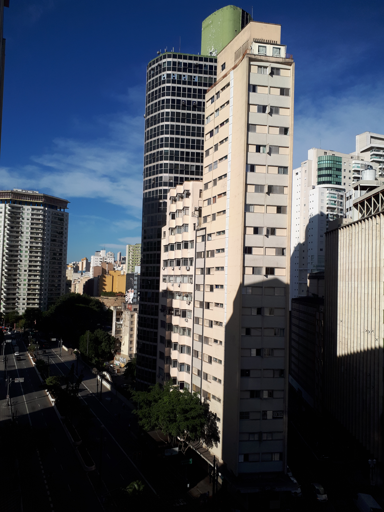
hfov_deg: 51.4
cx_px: 192
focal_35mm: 27
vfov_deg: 65.3
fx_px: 399
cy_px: 256
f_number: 1.9
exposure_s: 1/2717
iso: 40
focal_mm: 3.6
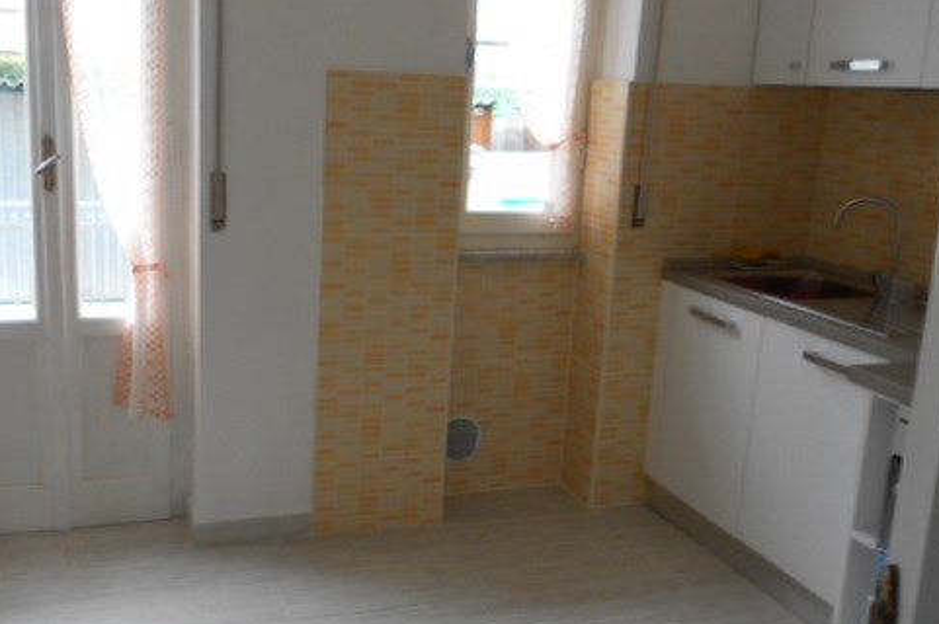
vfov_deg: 36.8
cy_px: 275
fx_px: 938
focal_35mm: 36
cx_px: 371
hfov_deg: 52.8
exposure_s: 1/30
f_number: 3.2
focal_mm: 4.6
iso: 100
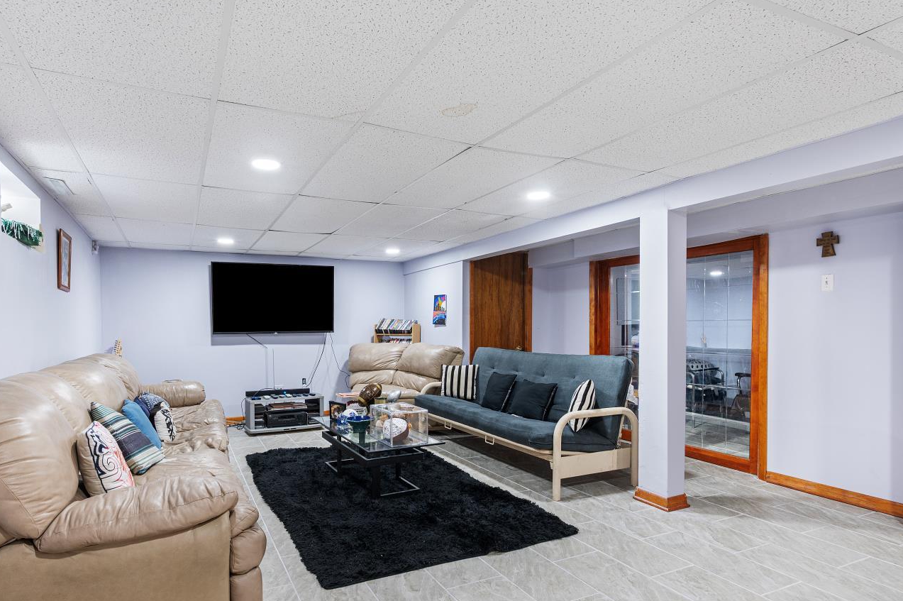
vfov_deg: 64.4
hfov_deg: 86.5
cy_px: 325
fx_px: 476
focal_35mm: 19
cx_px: 391
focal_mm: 16
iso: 1000
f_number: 9
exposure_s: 1/2
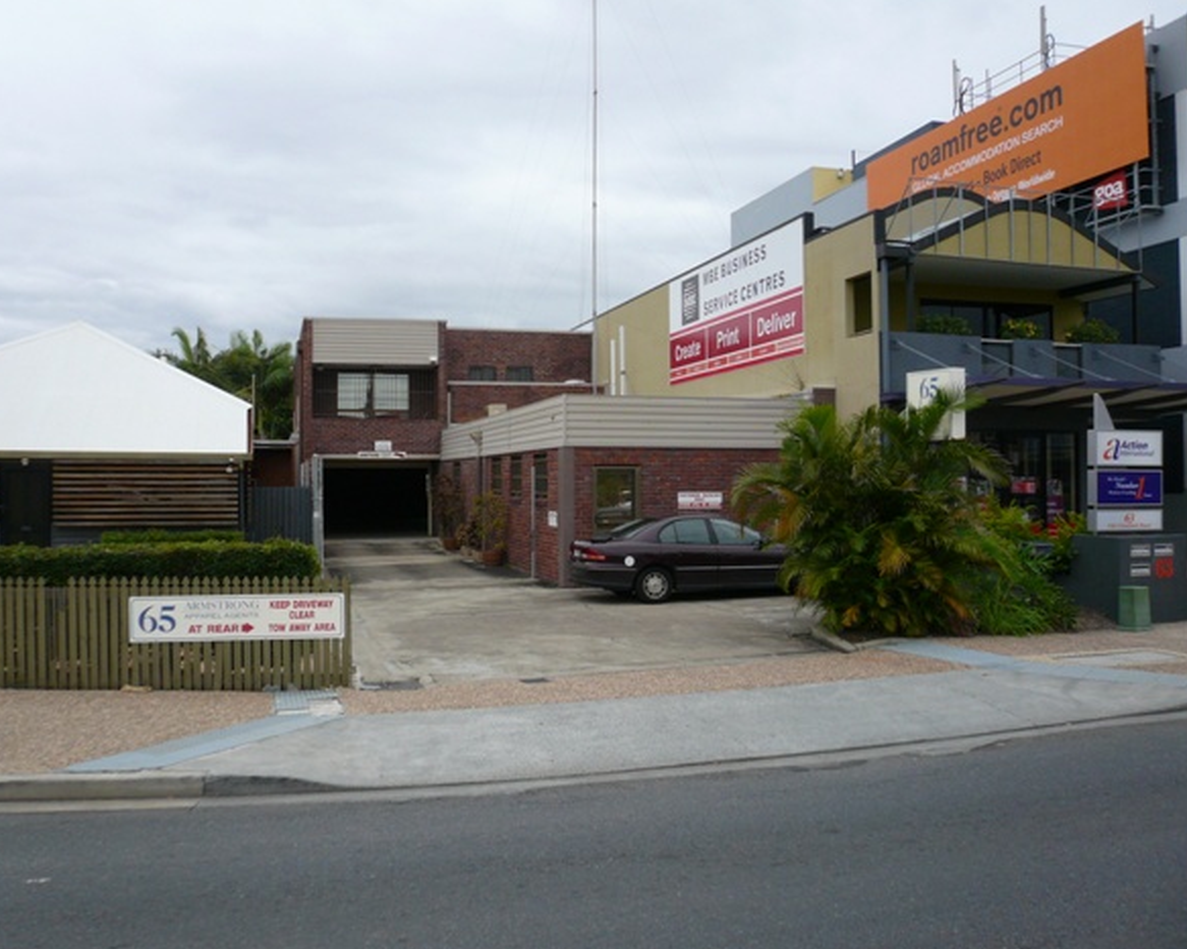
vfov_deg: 48.5
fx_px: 1054
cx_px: 558
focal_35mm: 30
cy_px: 474
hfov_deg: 58.7
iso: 100
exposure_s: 1/640
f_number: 2.8
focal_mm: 4.6
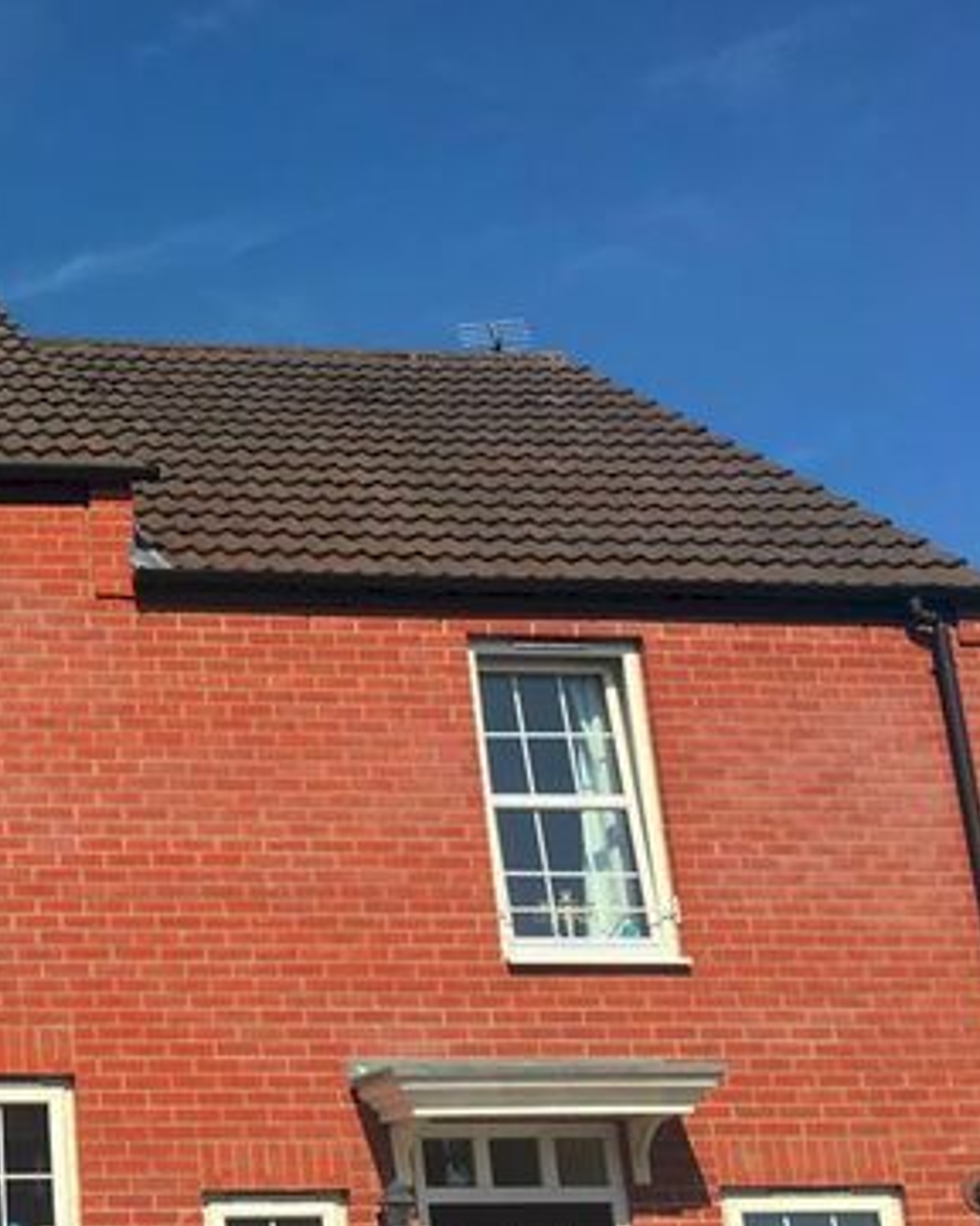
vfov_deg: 33.9
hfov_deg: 25.0
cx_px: -191
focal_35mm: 55
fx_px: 1994
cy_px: 782
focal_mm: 4.15
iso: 25
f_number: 2.2
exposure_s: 1/1637
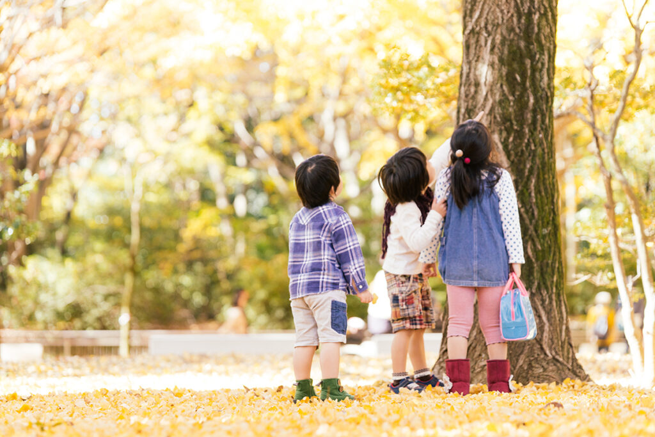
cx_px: 328
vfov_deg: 10.2
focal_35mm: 135
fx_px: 2456
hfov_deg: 15.2
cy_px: 218
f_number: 3.2
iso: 400
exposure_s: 1/200
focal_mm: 135
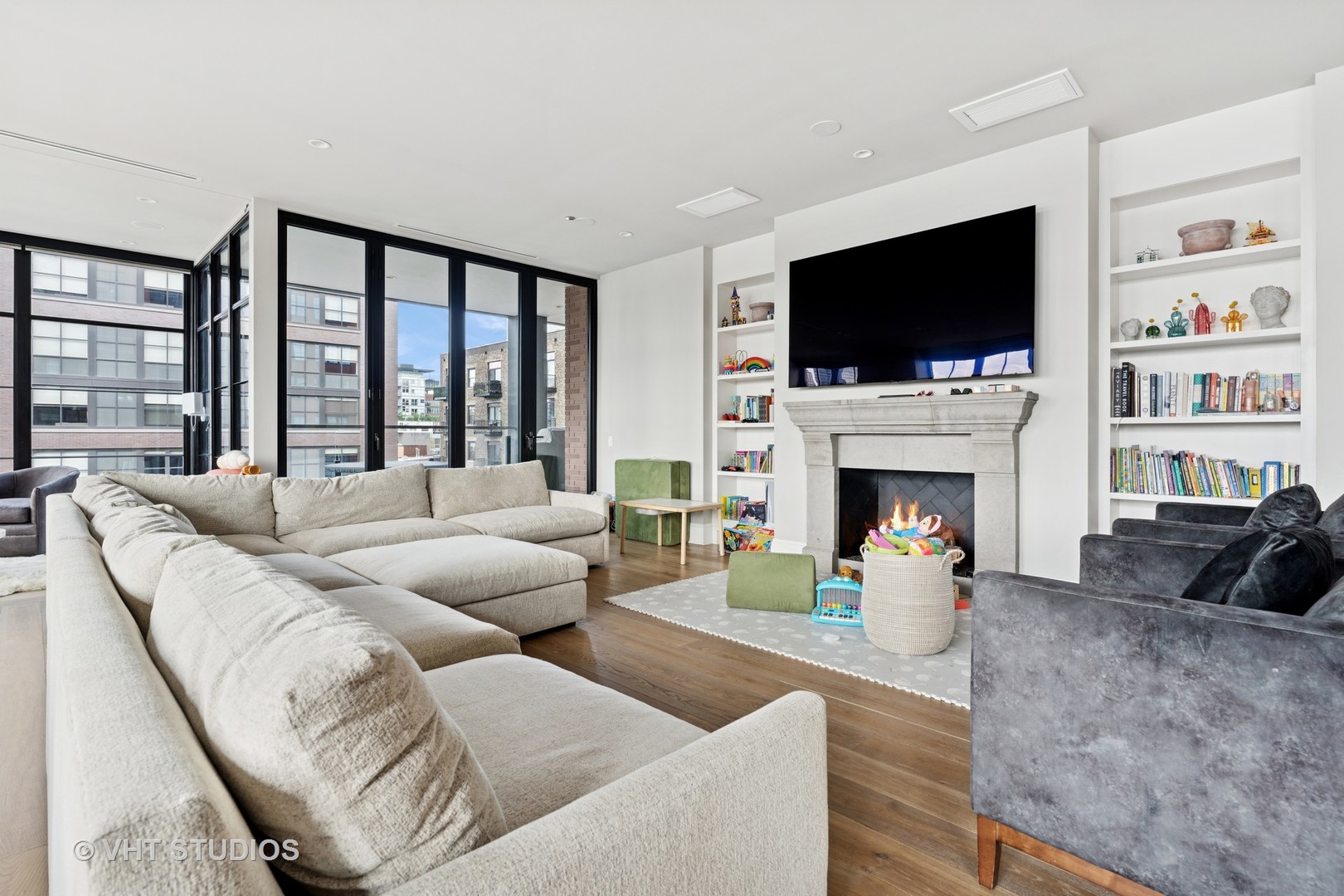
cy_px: 448
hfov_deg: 93.3
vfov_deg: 70.4
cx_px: 672
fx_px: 635
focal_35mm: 17
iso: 320
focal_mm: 17
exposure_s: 1/60
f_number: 8
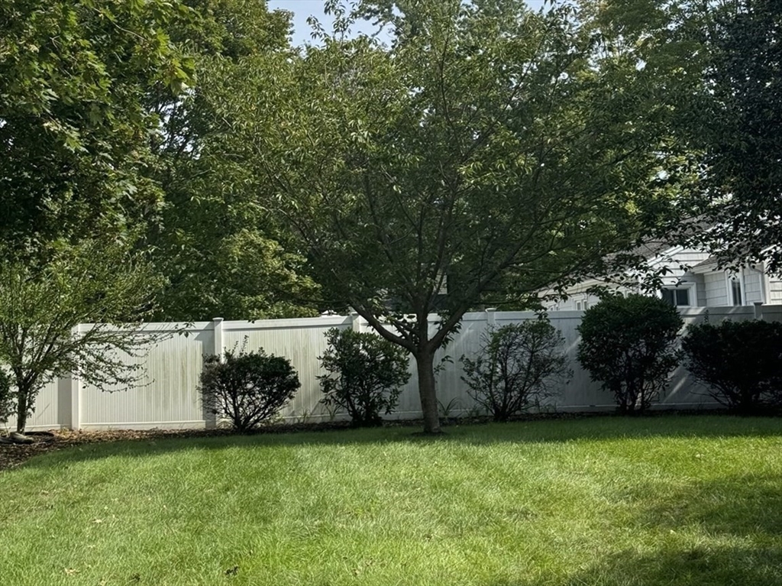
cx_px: 391
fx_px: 1084
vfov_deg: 30.2
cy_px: 293
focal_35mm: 48
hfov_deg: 39.7
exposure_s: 1/3413
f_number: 1.78
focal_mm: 6.86
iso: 64
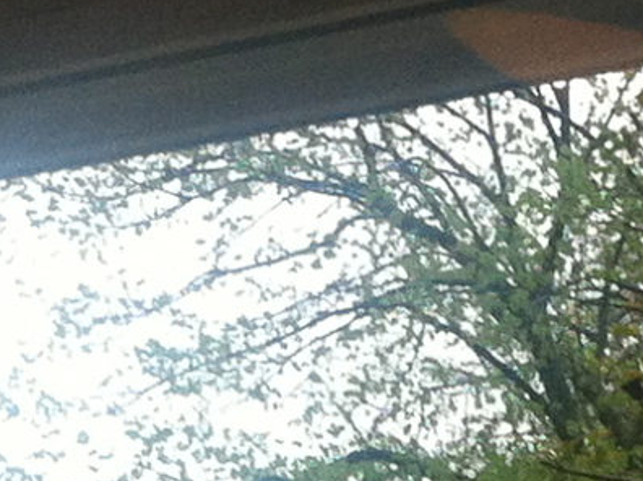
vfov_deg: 6.2
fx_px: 4193
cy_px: 1235
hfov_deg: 8.8
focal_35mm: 226
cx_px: 284
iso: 125
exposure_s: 1/120
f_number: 2.8
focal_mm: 3.85
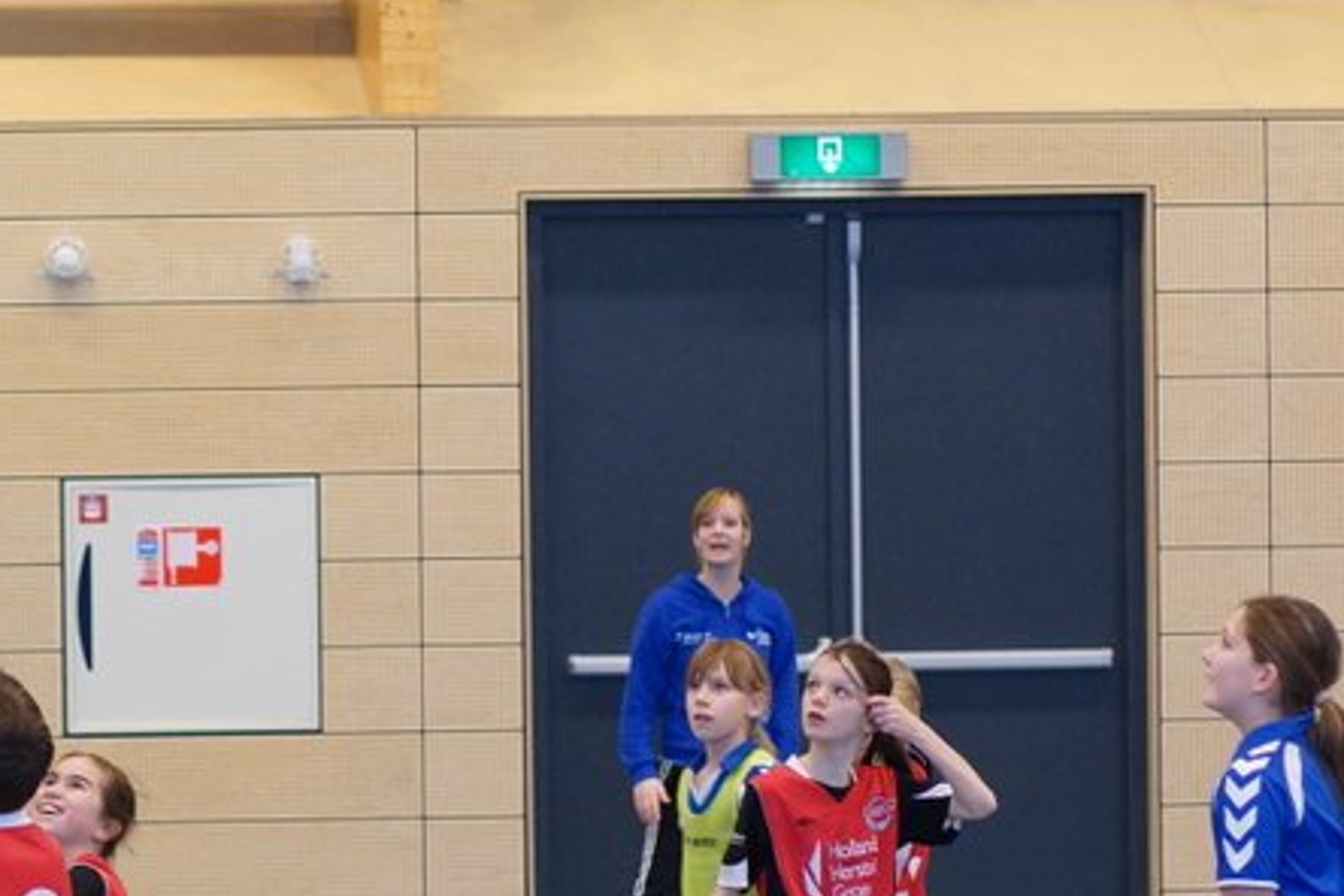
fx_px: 6458
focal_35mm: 173
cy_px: 672
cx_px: 496
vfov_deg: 7.9
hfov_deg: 11.9
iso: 800
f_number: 2.2
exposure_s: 1/250
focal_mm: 50
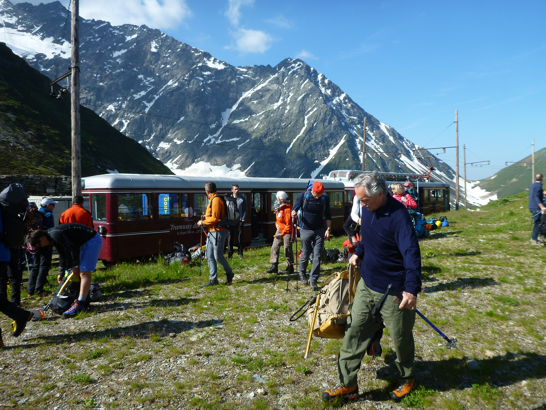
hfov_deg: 63.4
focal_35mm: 28
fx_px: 442
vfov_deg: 49.7
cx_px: 273
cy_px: 205
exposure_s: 1/640
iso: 100
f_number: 3.3
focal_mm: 4.9
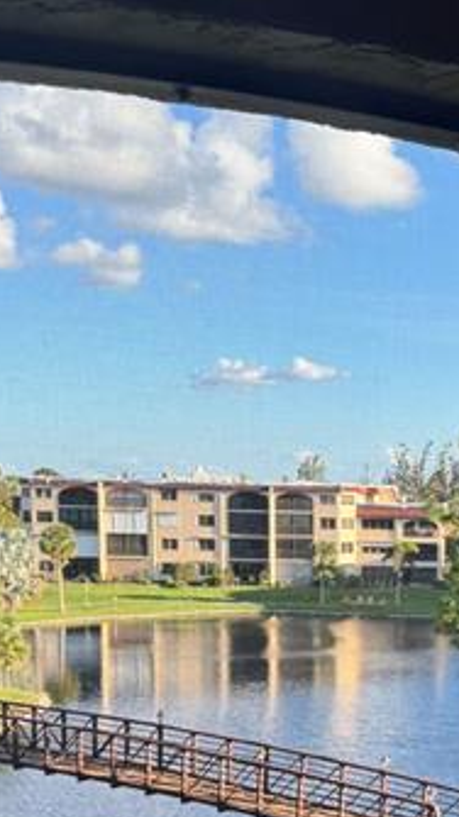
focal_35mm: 60
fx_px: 1301
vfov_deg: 33.8
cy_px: 658
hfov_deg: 19.2
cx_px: 508
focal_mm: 6.76
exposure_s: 1/1059
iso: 80
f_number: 1.78
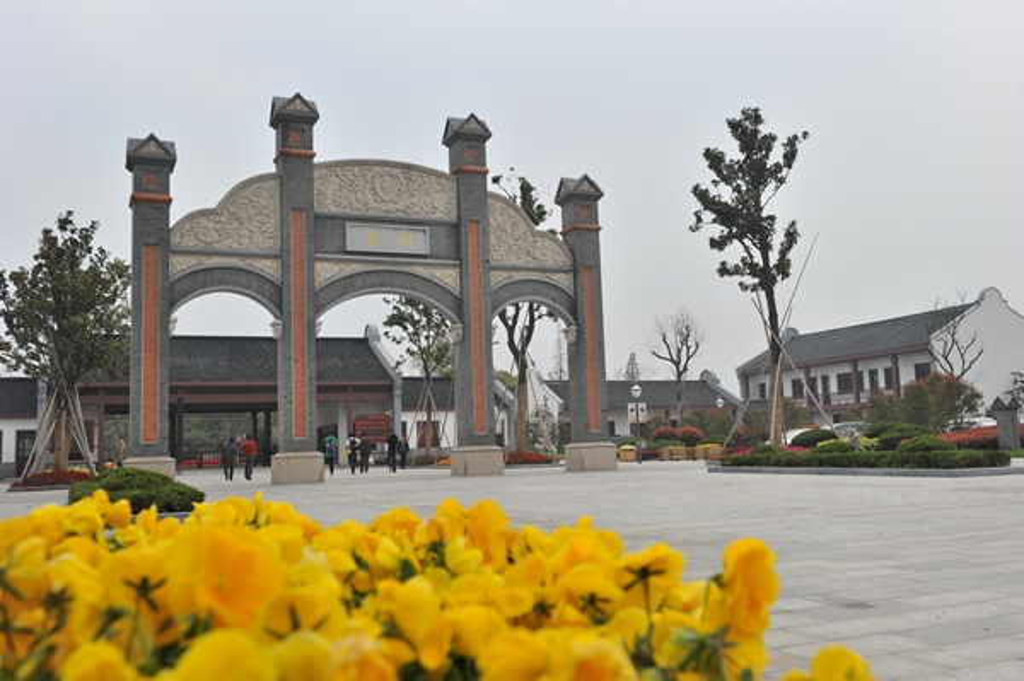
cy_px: 340
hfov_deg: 55.8
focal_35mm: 34
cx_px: 512
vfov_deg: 38.8
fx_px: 966
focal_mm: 34
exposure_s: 1/640
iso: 200
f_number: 8
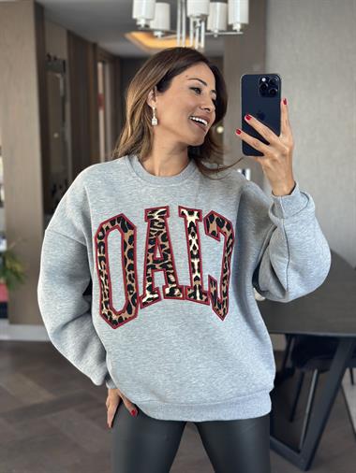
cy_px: 236
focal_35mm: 48
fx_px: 658
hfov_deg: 30.3
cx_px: 178
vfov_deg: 39.6
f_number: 1.78
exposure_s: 1/67
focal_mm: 6.86
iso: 125
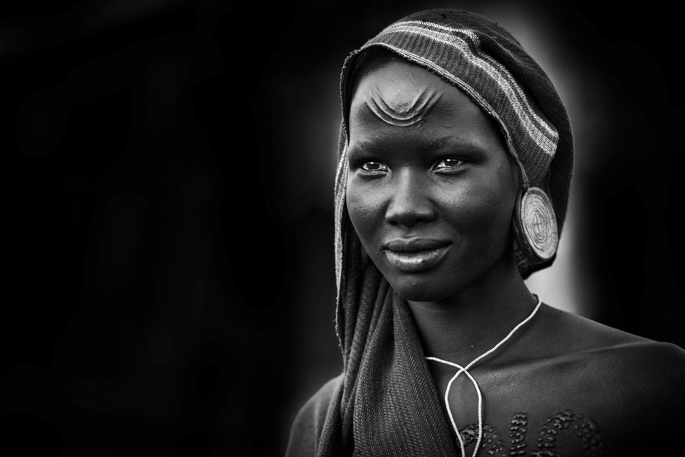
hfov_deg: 10.3
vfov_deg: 6.9
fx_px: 3806
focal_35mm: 200
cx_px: 342
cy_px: 228
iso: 1000
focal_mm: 200
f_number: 3.2
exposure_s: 1/640
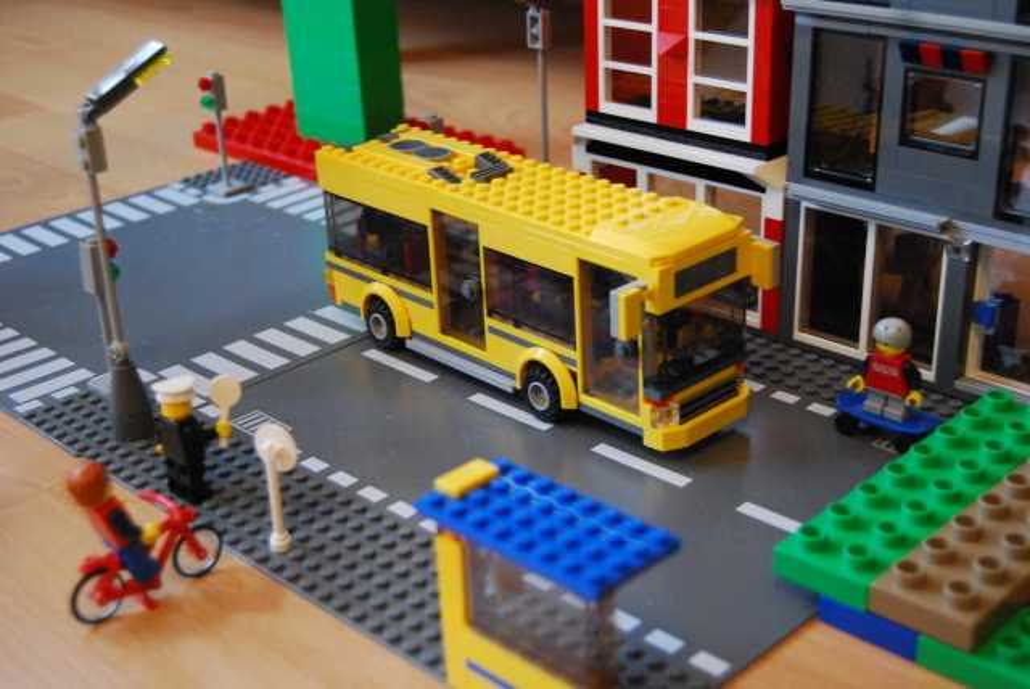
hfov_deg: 38.8
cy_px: 344
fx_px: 1460
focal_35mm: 51
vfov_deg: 26.5
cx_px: 515
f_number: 4.5
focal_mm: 34
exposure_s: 1/13
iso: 1600
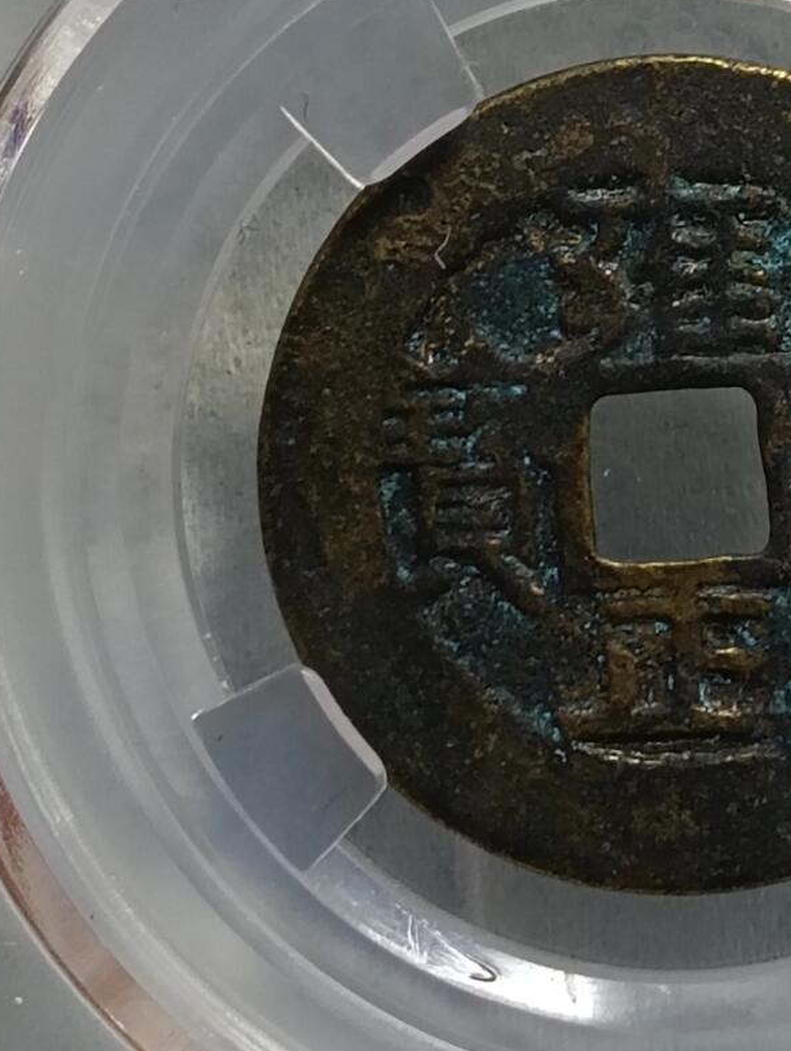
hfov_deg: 11.0
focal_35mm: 134
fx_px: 4075
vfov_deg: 14.6
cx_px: 640
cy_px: 170
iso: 125
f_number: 1.8
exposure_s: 1/33.3
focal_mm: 3.98
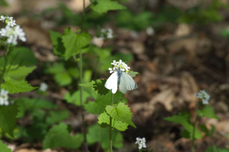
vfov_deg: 5.8
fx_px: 1505
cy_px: 76
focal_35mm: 237
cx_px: 114
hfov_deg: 8.7
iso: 400
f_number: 13
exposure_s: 1/250
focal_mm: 158
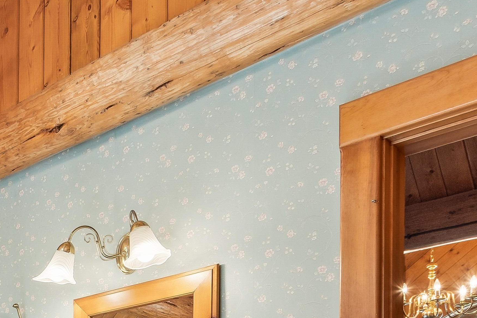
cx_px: -89
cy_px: 444
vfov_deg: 23.7
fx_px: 636
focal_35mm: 48
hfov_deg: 33.7
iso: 200
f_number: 6.3
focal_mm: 10
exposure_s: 1/40
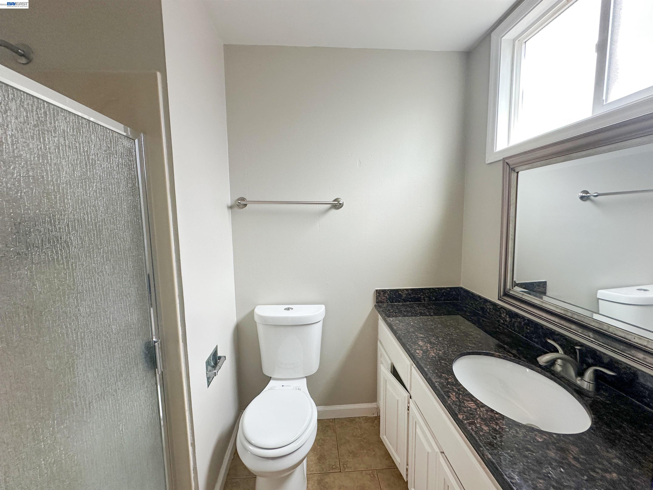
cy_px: 245
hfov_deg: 102.1
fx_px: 264
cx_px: 326
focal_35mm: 14
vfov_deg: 85.7
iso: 160
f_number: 2.2
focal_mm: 2.22
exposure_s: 1/120
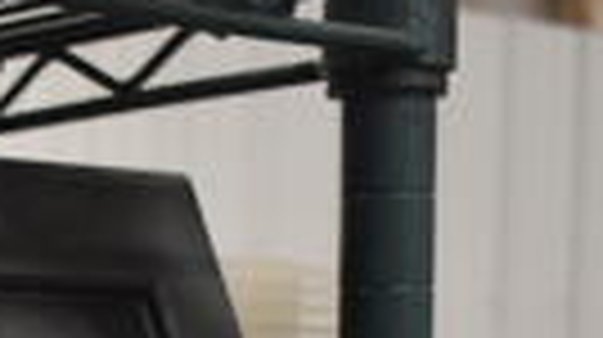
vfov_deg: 7.7
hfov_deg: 13.3
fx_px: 2284
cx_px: -531
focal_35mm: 143
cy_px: 865
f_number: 3.5
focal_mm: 20
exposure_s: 1/125
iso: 1400
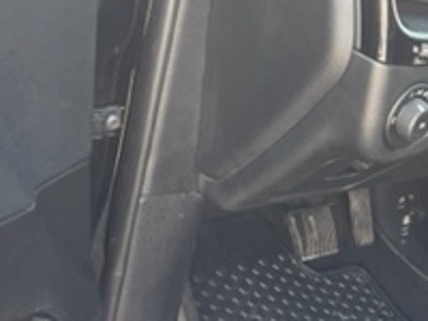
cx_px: 441
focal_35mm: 83
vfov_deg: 16.9
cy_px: 394
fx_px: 1026
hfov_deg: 22.5
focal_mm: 4.2
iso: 64
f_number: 1.6
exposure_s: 1/121
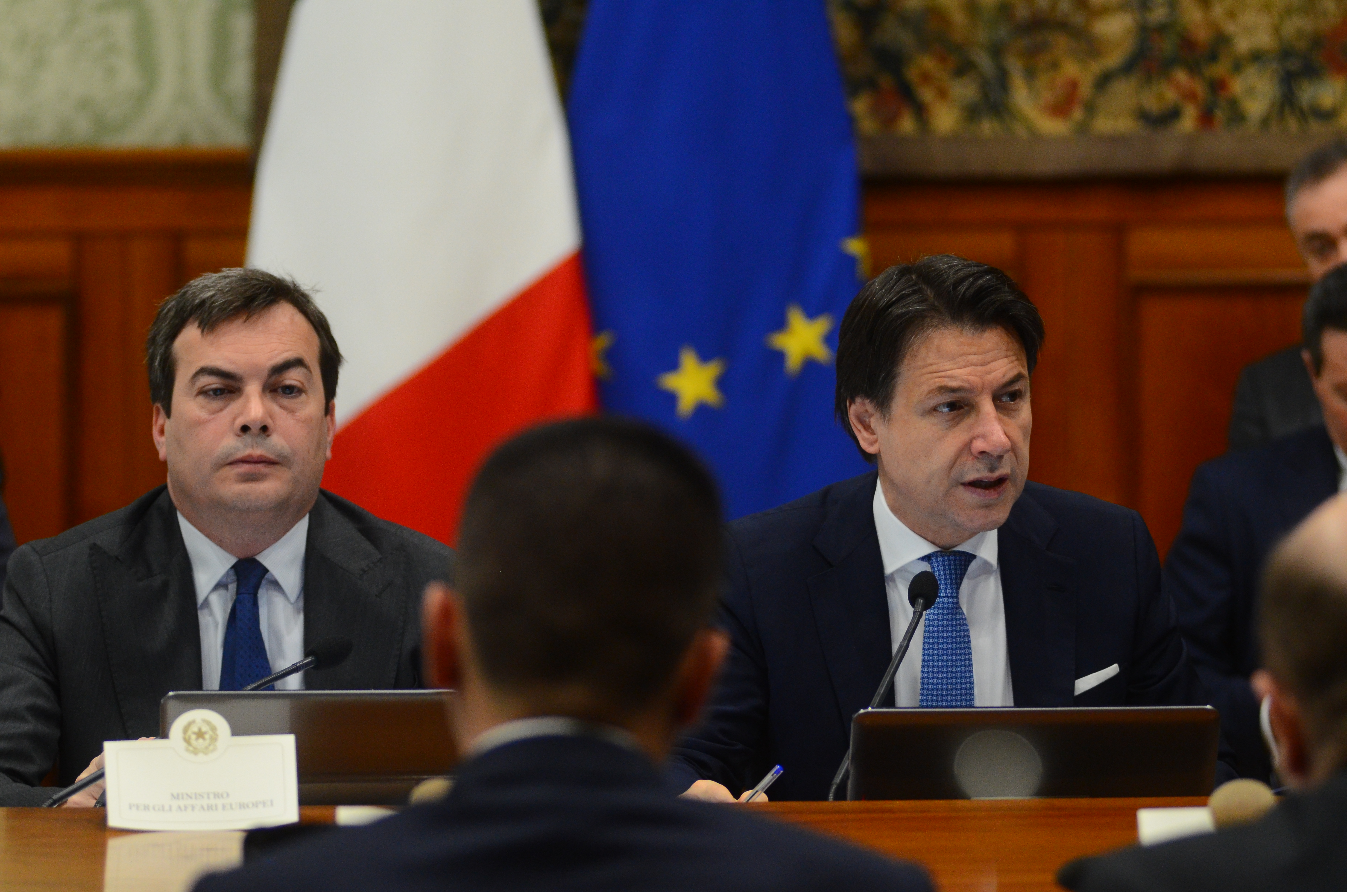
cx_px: 674
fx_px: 5881
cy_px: 446
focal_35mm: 158
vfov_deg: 8.7
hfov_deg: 13.1
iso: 1600
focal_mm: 105
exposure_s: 1/160
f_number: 2.8
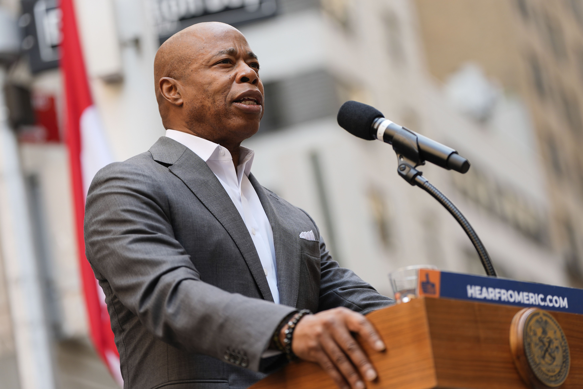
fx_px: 2040
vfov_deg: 10.9
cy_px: 194
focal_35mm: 126
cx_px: 292
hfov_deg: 16.3
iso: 160
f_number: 2.8
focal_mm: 126
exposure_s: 1/500
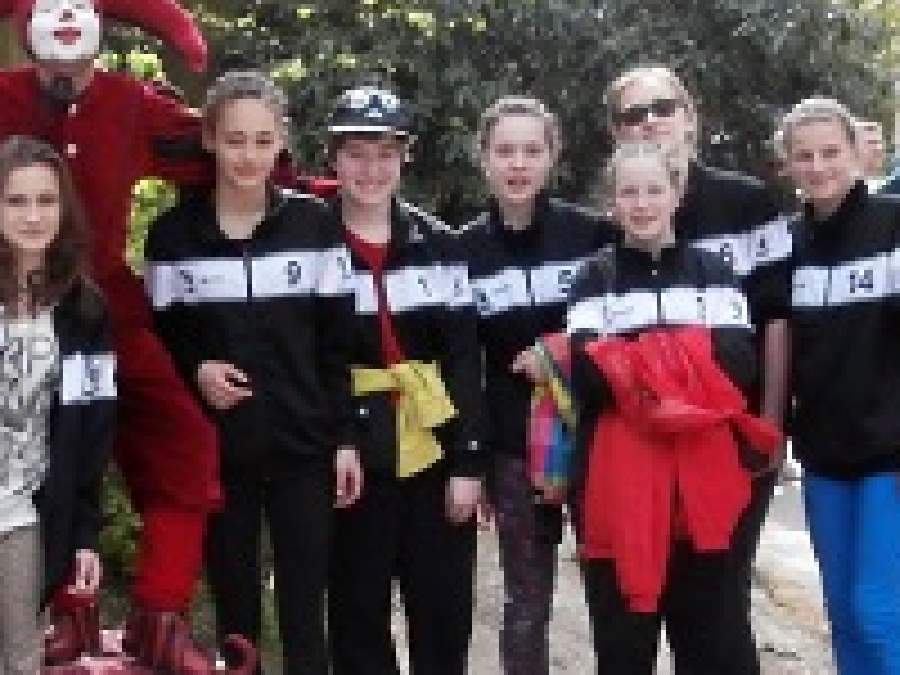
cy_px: 432
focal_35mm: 60
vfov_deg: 24.3
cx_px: 274
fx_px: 1560
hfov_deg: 31.8
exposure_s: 1/250
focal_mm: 5.36
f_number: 3.5
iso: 200
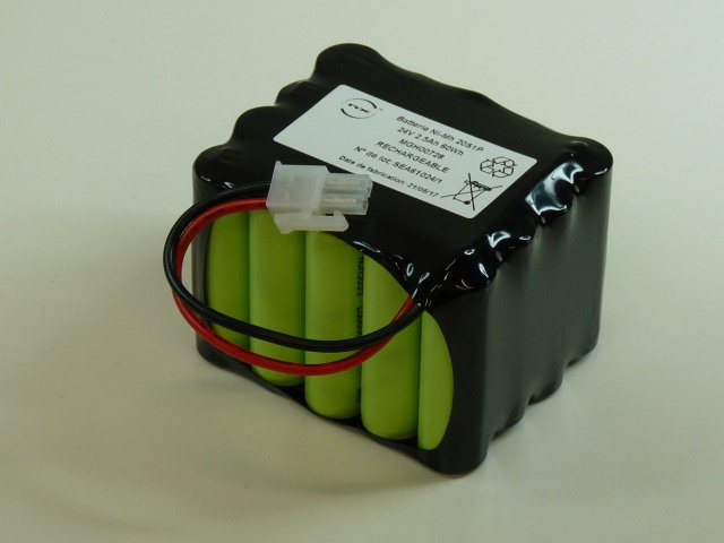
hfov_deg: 11.8
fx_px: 3514
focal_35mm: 168
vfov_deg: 8.8
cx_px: 362
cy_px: 272
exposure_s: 1/50
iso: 100
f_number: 3.4
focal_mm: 17.4
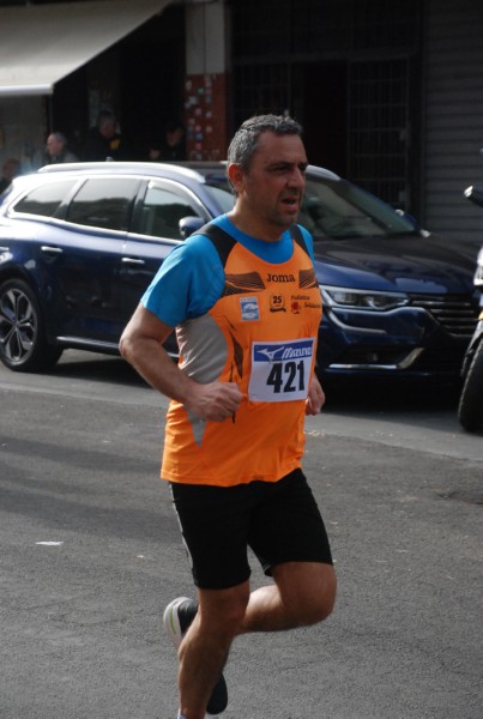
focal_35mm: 112
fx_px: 2252
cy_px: 360
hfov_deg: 12.2
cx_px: 242
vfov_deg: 18.1
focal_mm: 75
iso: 1000
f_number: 5.6
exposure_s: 1/1000
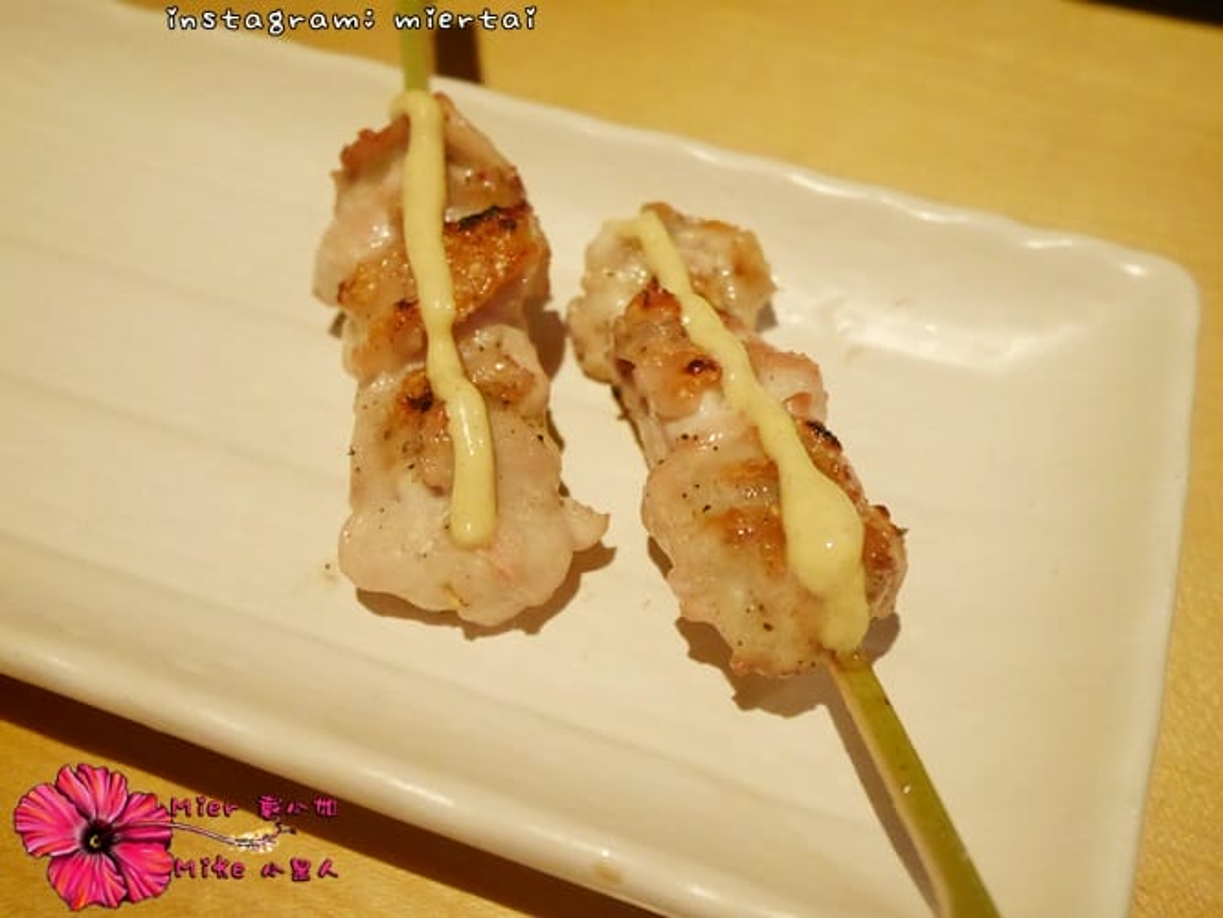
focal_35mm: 36
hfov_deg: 51.3
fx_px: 1272
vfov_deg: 39.7
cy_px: 459
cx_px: 612
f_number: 4.2
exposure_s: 1/50
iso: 6400
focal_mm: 18
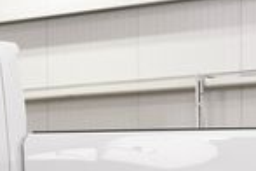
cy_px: 240
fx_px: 1253
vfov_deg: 7.7
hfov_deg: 11.3
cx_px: -111
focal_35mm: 176
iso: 560
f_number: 7.1
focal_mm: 27
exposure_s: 1/30
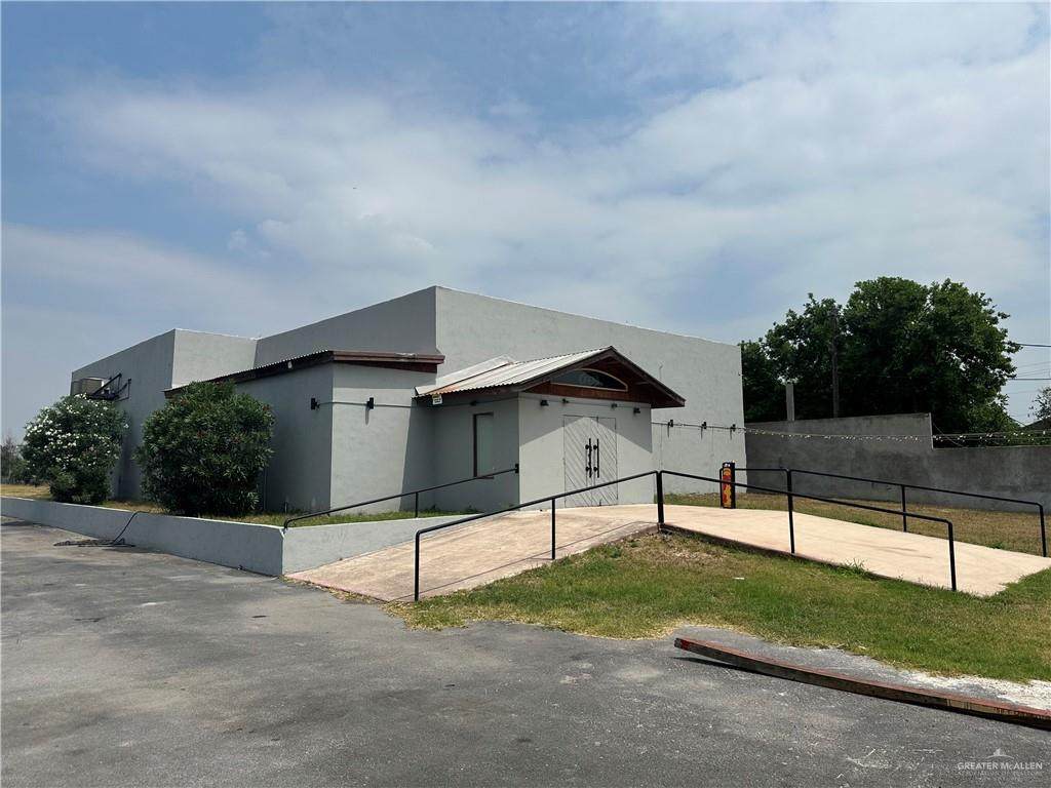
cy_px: 394
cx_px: 526
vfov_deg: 56.8
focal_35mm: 24
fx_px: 729
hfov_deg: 71.6
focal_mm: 6.86
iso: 80
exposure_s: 1/9709
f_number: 1.78
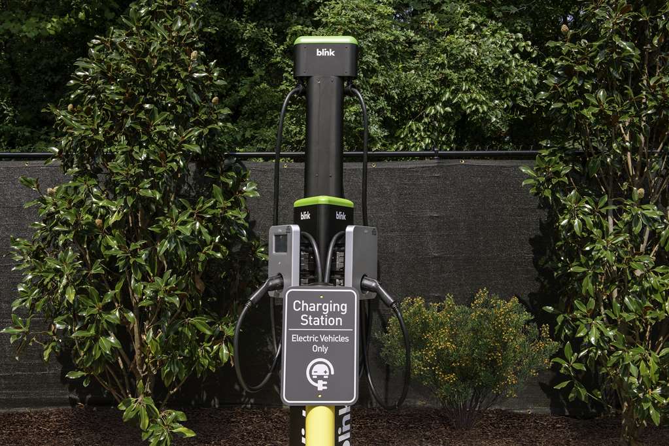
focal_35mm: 38
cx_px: 334
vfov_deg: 35.1
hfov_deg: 50.7
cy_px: 223
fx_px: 706
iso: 50
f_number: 11
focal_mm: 38
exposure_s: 1/80
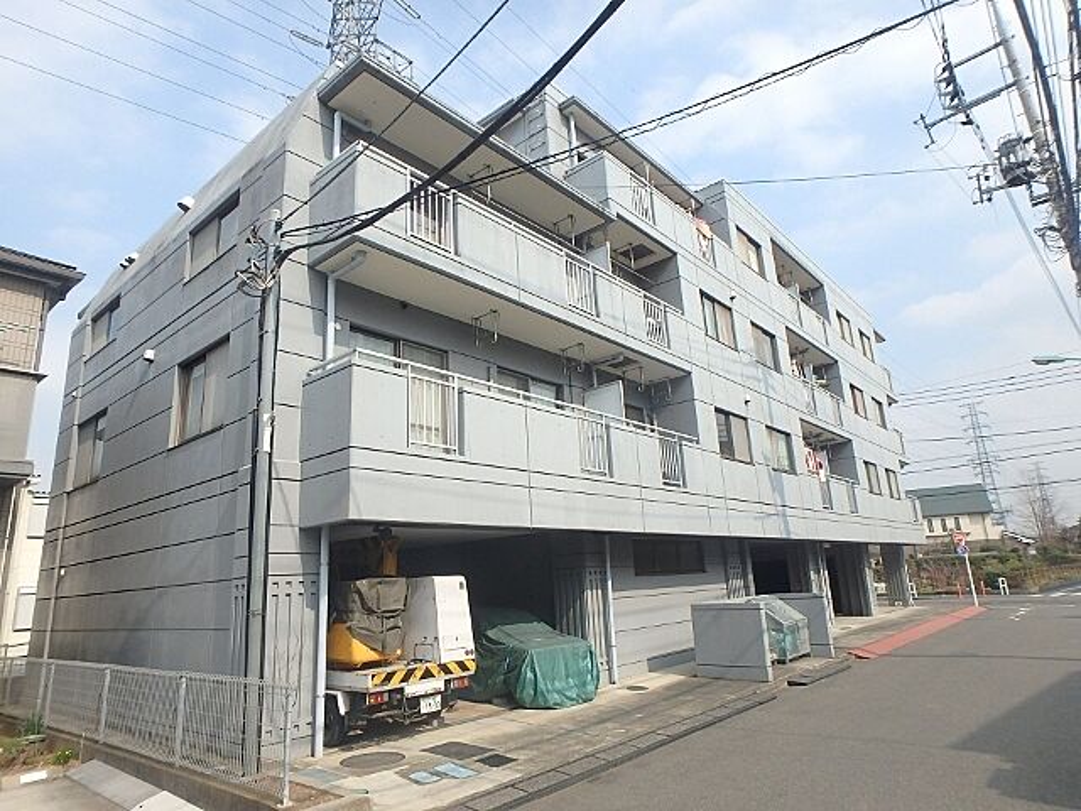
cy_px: 406
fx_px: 656
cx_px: 540
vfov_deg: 63.4
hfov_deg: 79.0
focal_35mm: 21
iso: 125
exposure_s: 1/800
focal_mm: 3.7
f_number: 3.5
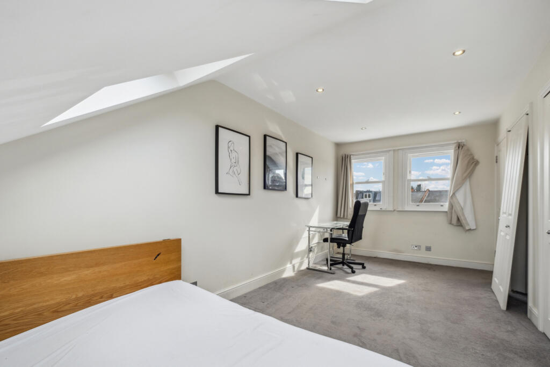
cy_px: 184
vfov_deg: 77.3
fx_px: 229
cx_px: 275
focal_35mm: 15
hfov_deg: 100.4
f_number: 8
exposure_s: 1/100
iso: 640
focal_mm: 10
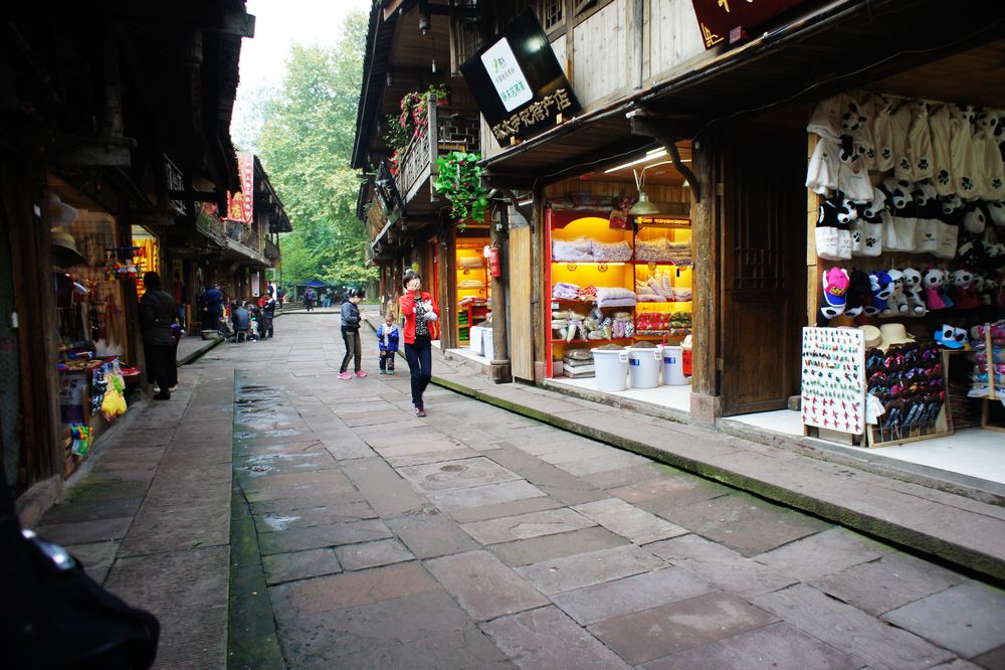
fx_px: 670
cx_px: 502
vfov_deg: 53.1
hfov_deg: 73.8
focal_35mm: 24
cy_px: 335
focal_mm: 16
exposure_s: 1/40
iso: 200
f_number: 3.5
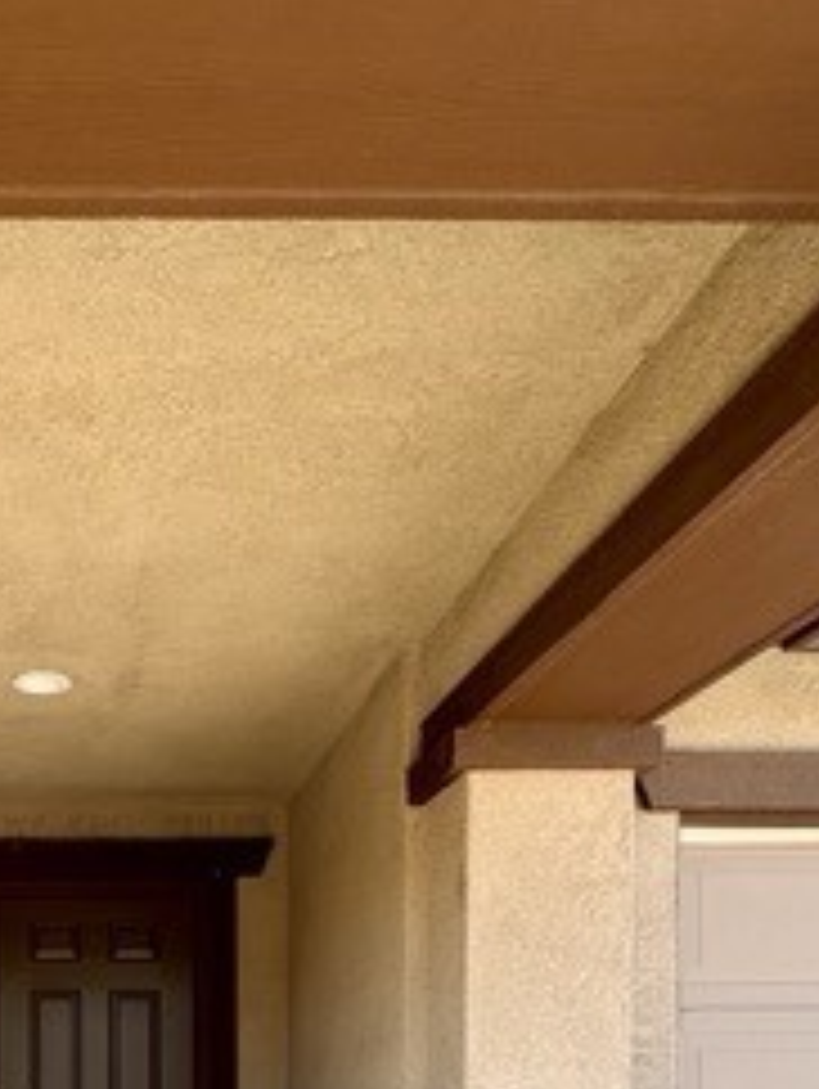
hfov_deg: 36.2
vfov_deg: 42.8
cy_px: 1102
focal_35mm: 37
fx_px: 1165
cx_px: 72
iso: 40
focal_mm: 2.22
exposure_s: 1/123
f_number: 2.2
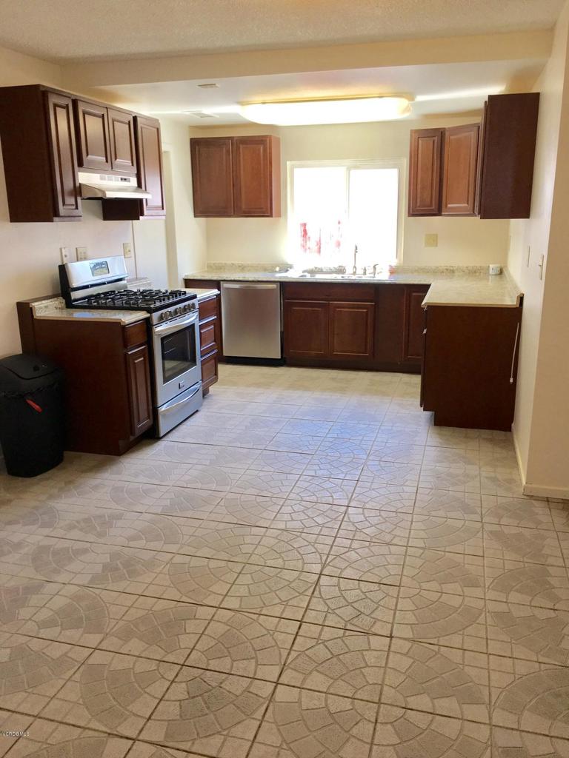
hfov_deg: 48.2
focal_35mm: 29
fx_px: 636
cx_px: 284
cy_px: 379
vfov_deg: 61.7
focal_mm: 4.15
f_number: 2.2
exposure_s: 1/40
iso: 25
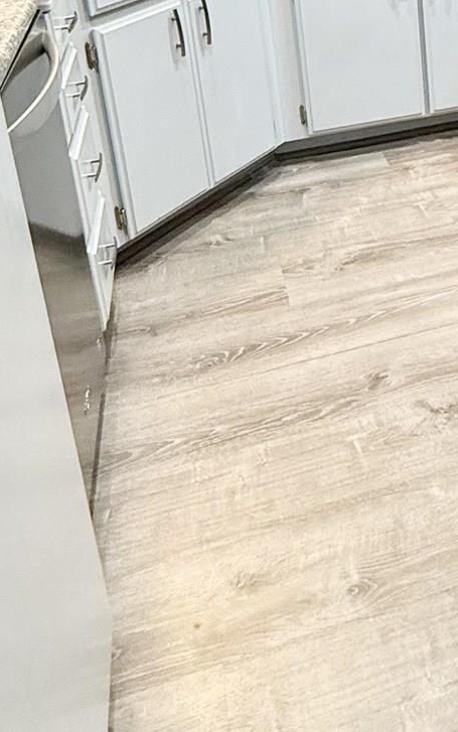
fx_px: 938
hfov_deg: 25.7
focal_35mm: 47
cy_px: 15
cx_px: 482
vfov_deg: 38.3
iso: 200
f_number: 2.2
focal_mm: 2.22
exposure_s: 1/60
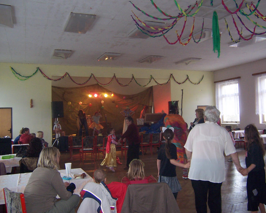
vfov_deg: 42.2
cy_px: 108
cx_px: 137
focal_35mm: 35
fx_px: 276
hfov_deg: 51.5
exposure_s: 1/60
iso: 140
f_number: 2.8
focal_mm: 5.5
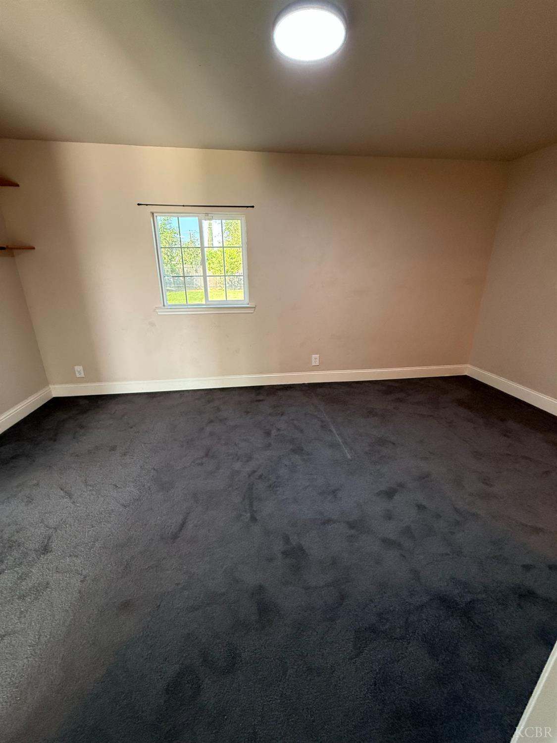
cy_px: 372
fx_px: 300
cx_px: 278
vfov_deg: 102.1
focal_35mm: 14
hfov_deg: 85.7
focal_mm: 2.22
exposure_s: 1/120
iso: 400
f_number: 2.2
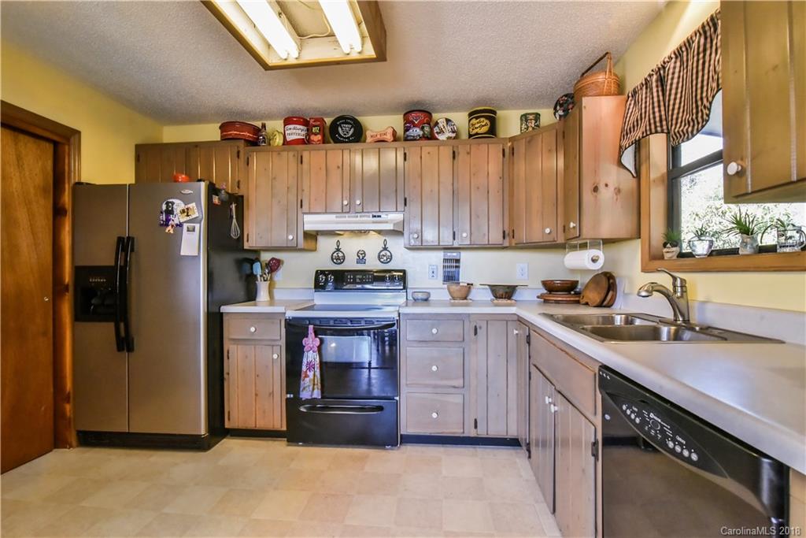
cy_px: 269
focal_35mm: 16
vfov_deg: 73.8
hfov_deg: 96.7
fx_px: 358
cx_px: 403
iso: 4000
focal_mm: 16
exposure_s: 1/125
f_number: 11
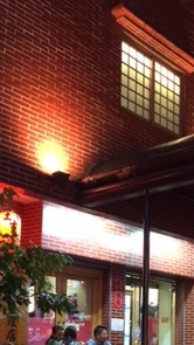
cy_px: 300
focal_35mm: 59
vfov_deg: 33.8
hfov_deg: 19.9
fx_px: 539
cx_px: 184
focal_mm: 4.12
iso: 320
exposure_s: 1/24
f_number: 2.2
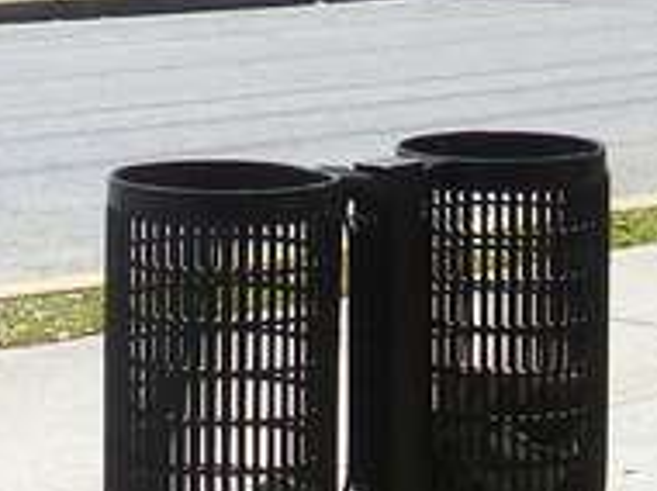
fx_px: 2957
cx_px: 183
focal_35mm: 156
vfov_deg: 9.2
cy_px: -328
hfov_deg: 12.6
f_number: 4
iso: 64
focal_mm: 7.8
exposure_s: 1/400
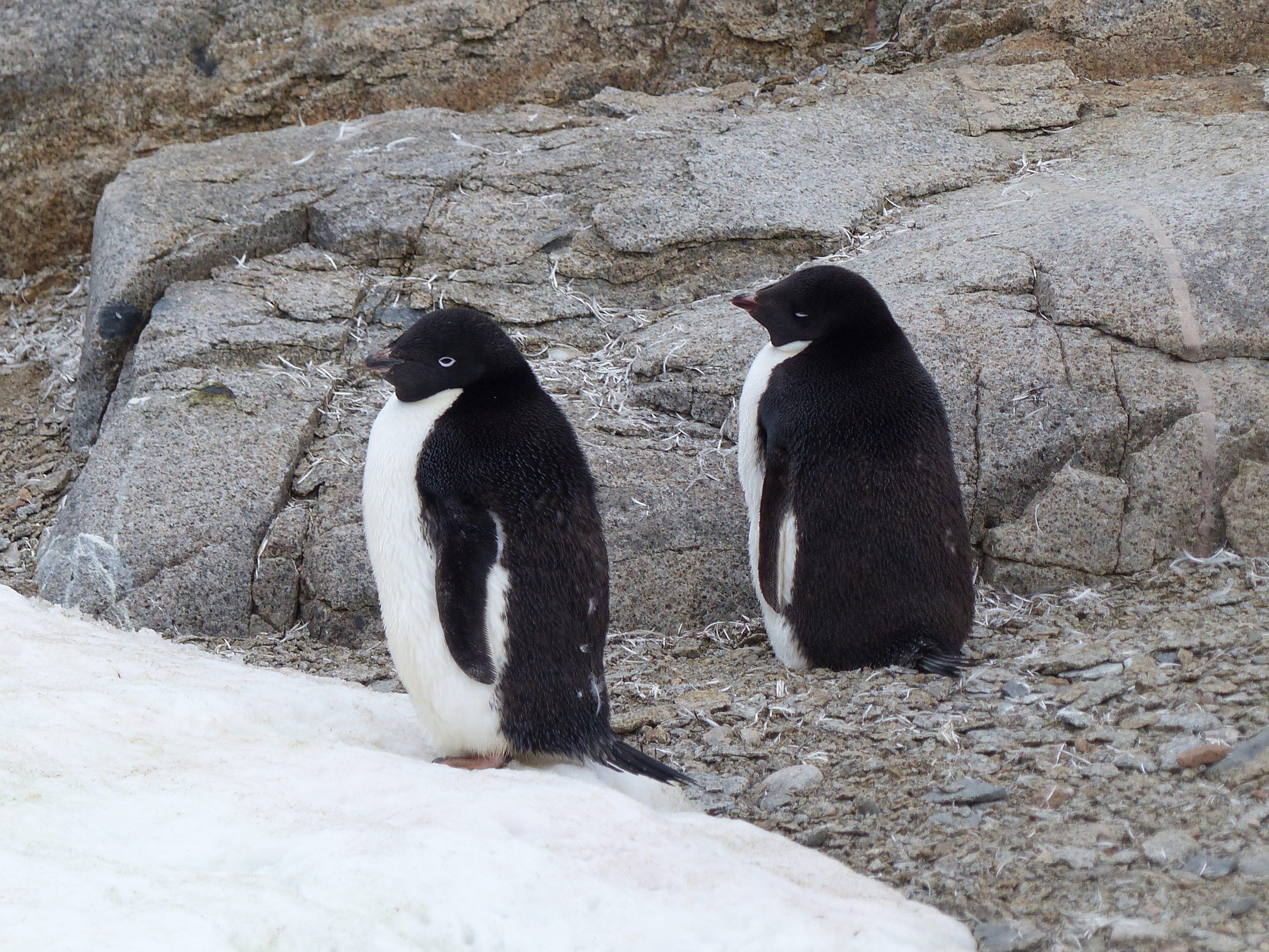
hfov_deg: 4.5
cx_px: 634
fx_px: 16093
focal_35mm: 439
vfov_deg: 3.4
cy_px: 476
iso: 100
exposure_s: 1/250
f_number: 4
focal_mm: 71.8
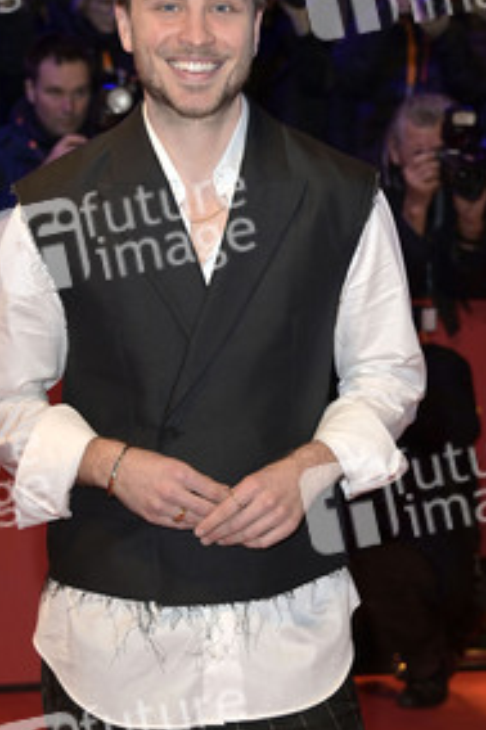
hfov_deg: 12.4
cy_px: 365
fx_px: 2230
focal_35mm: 110
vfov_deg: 18.6
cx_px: 198
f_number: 5.6
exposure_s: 1/200
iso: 800
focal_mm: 78
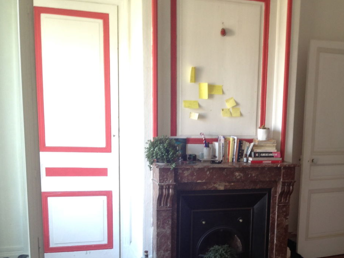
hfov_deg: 32.9
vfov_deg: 25.2
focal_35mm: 57
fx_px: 567
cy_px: 211
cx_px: 272
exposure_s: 1/20
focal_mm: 4.12
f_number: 2.4
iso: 50
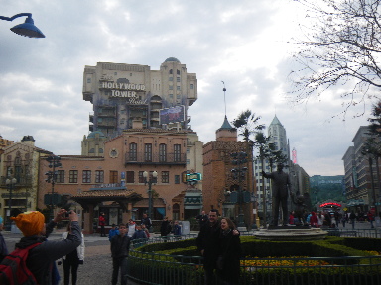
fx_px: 374
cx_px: 190
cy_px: 142
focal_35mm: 34
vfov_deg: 41.8
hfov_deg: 54.0
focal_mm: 6.1
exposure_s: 1/50
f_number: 3.8
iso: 50
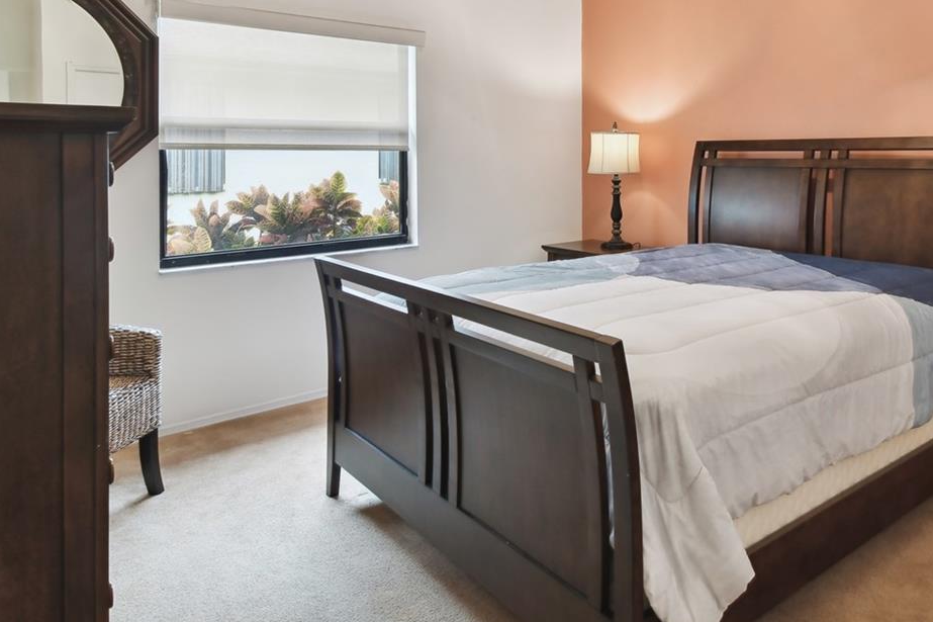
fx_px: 674
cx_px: 562
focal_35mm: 26
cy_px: 134
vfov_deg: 47.1
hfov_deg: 68.7
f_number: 7.1
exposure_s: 1/6
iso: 100
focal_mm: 10
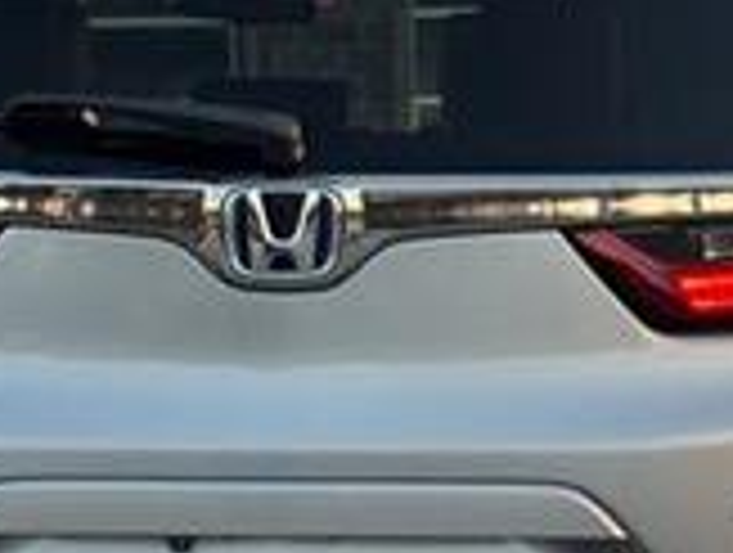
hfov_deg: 13.3
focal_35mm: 148
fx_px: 3141
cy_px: 400
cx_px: 238
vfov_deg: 10.0
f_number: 1.78
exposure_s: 1/177
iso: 64
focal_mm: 6.76
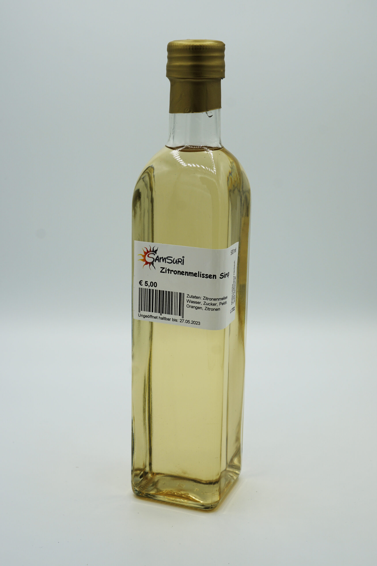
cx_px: 188
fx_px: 825
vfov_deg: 37.8
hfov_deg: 25.8
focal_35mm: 52
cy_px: 283
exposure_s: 1/125
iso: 100
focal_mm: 35
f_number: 8
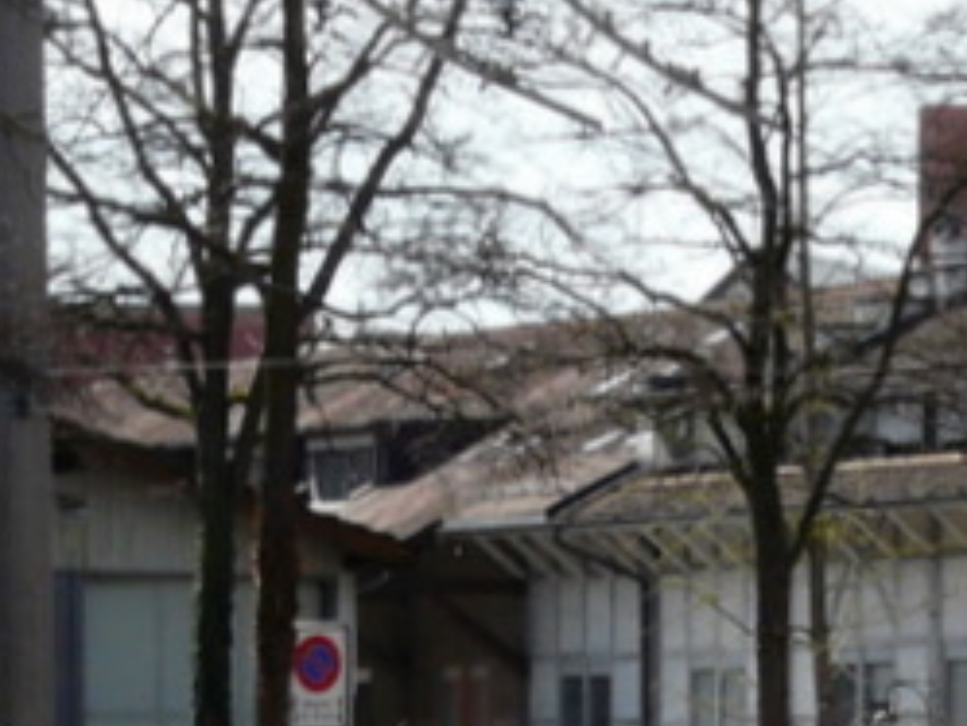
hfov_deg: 7.3
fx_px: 7518
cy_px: 1211
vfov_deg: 5.5
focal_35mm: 269
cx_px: 1056
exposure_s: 1/250
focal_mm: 11.1
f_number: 5.6
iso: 100
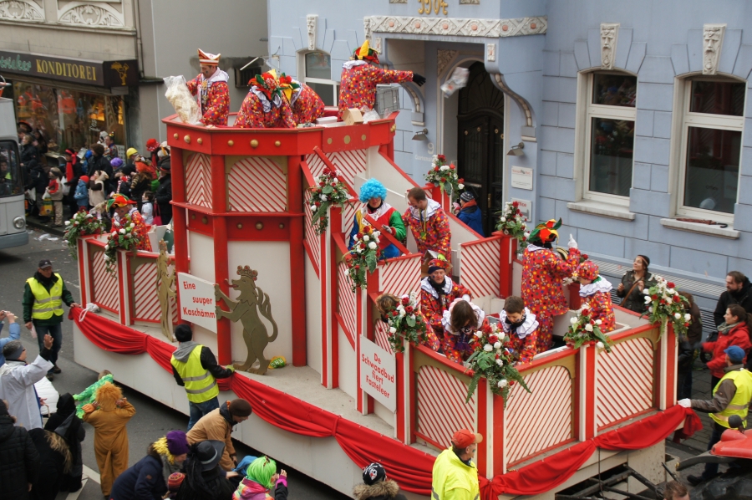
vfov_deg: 25.7
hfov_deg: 37.9
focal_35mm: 52
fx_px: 1095
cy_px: 250
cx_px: 376
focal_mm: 35
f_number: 4.5
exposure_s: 1/60
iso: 320
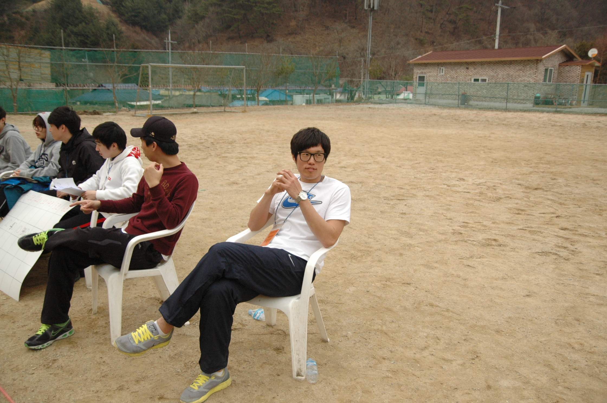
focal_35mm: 30
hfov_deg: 62.0
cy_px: 202
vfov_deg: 43.5
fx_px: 505
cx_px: 304
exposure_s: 1/5000
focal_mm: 20
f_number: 2.8
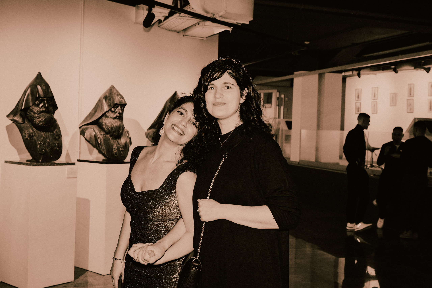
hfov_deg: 42.7
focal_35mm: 46
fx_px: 552
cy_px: 144
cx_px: 216
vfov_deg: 29.3
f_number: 6.3
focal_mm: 46
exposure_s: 1/60
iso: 2500
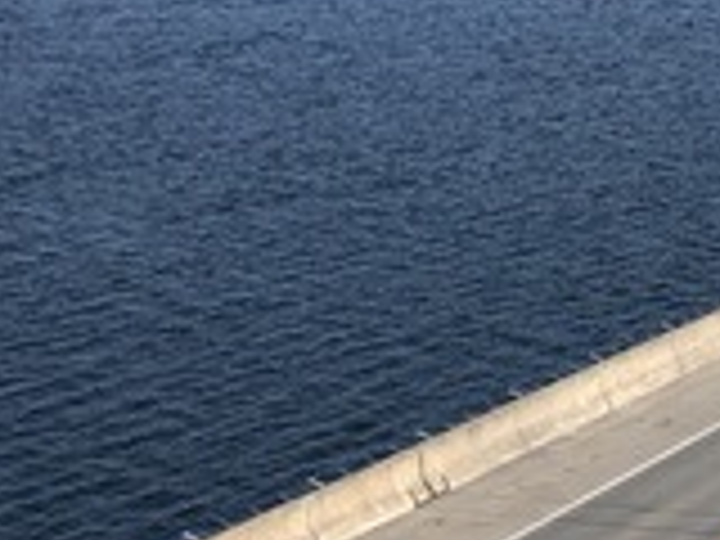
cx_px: 1332
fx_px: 2413
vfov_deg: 12.7
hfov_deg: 14.7
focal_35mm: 116
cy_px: 108
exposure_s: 1/2088
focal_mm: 3.99
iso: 20
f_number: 1.8
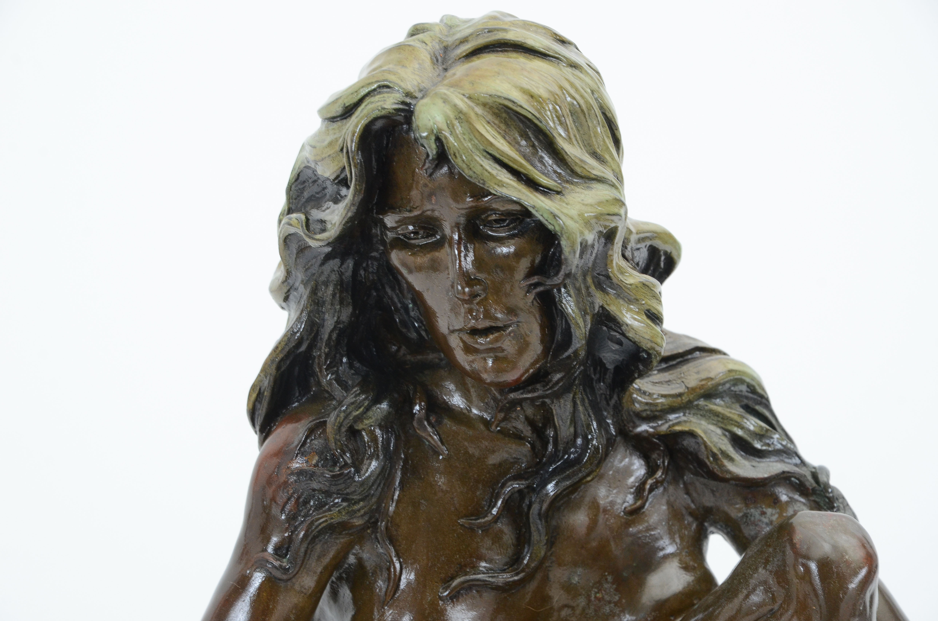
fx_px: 4095
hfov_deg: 13.1
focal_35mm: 158
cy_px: 310
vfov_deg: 8.7
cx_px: 469
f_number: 9
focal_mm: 105
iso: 640
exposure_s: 1/160
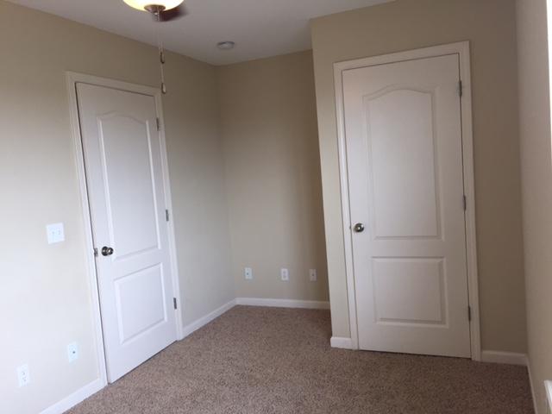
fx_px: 462
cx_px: 276
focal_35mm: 29
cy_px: 207
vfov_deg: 48.2
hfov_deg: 61.7
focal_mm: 4.15
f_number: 2.2
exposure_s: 1/120
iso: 50
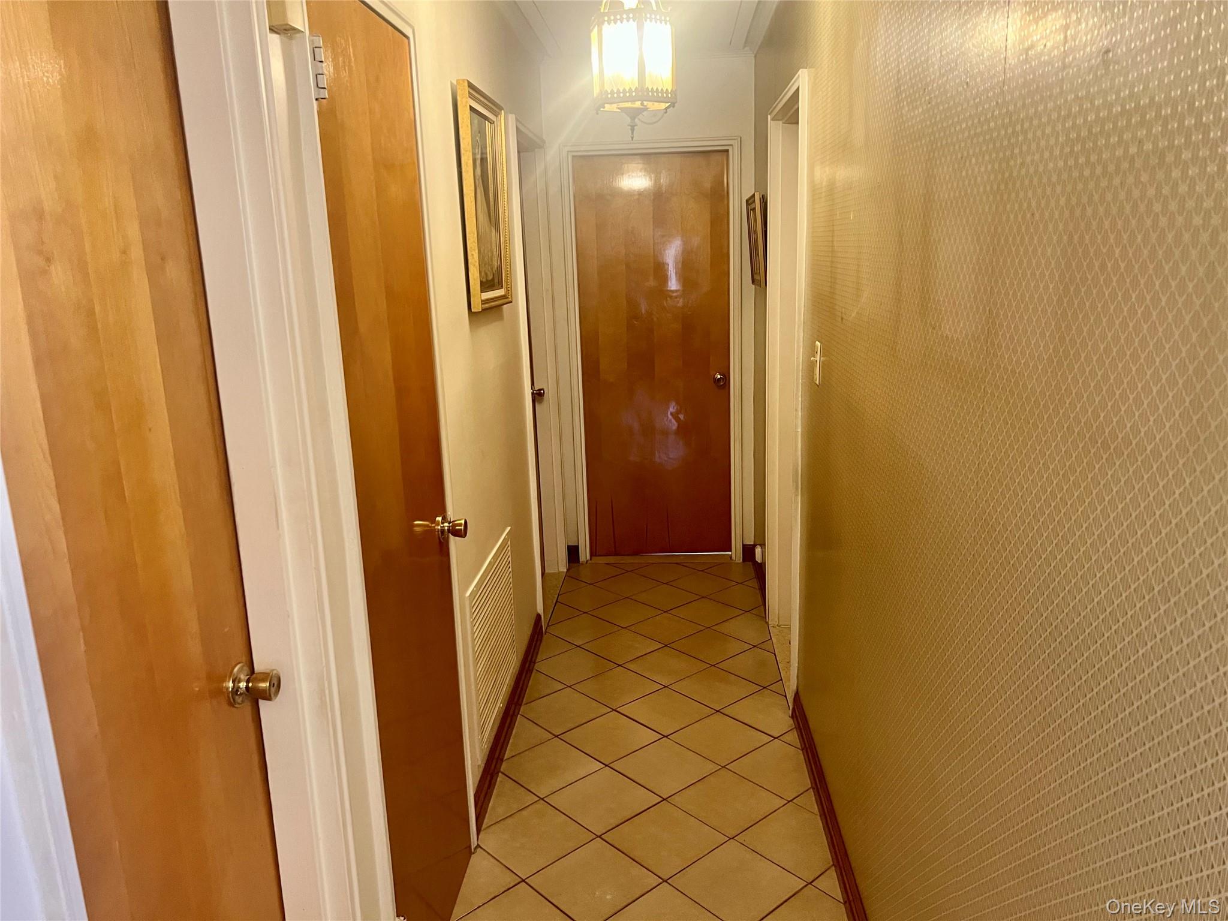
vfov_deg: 53.1
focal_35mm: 26
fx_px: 922
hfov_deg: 67.3
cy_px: 460
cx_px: 614
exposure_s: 1/60
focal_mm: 5.7
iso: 320
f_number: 1.5
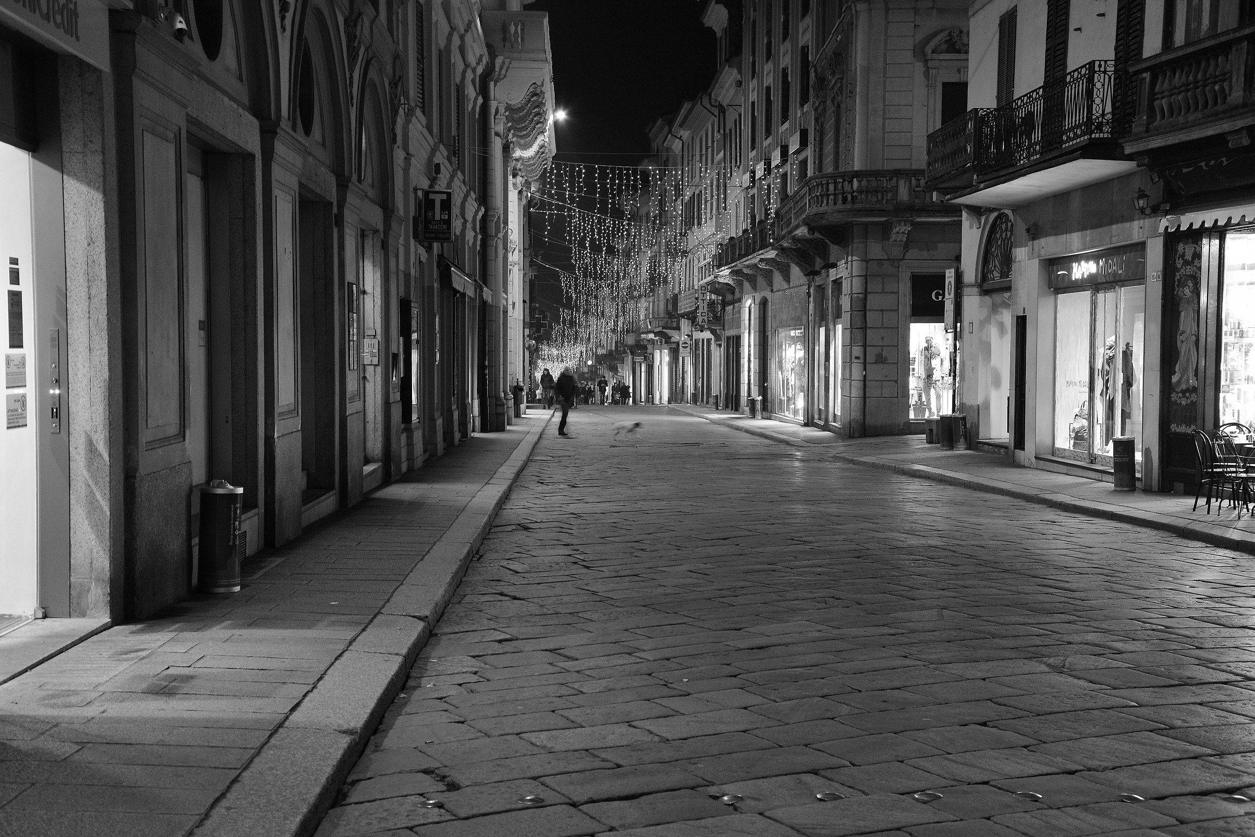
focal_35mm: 46
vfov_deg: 29.3
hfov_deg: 42.7
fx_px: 1604
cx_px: 628
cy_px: 418
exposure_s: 1/10
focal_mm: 46
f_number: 6.3
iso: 2000
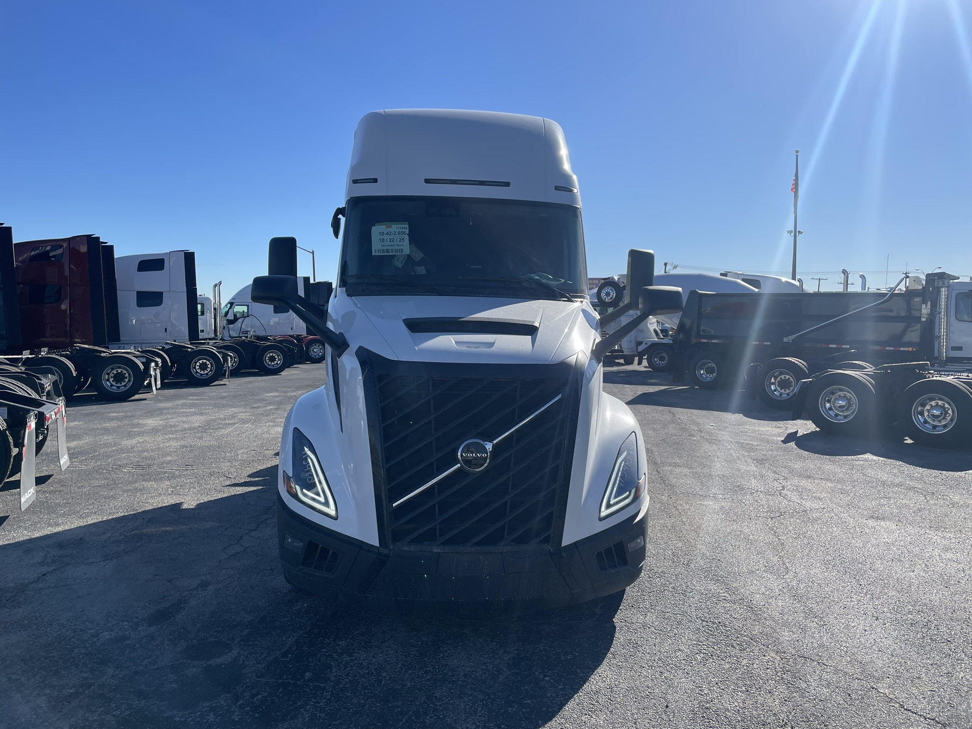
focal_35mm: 26
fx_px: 730
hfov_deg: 67.3
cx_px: 486
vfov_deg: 53.1
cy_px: 364
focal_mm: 4.2
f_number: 1.6
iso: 32
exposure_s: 1/4292
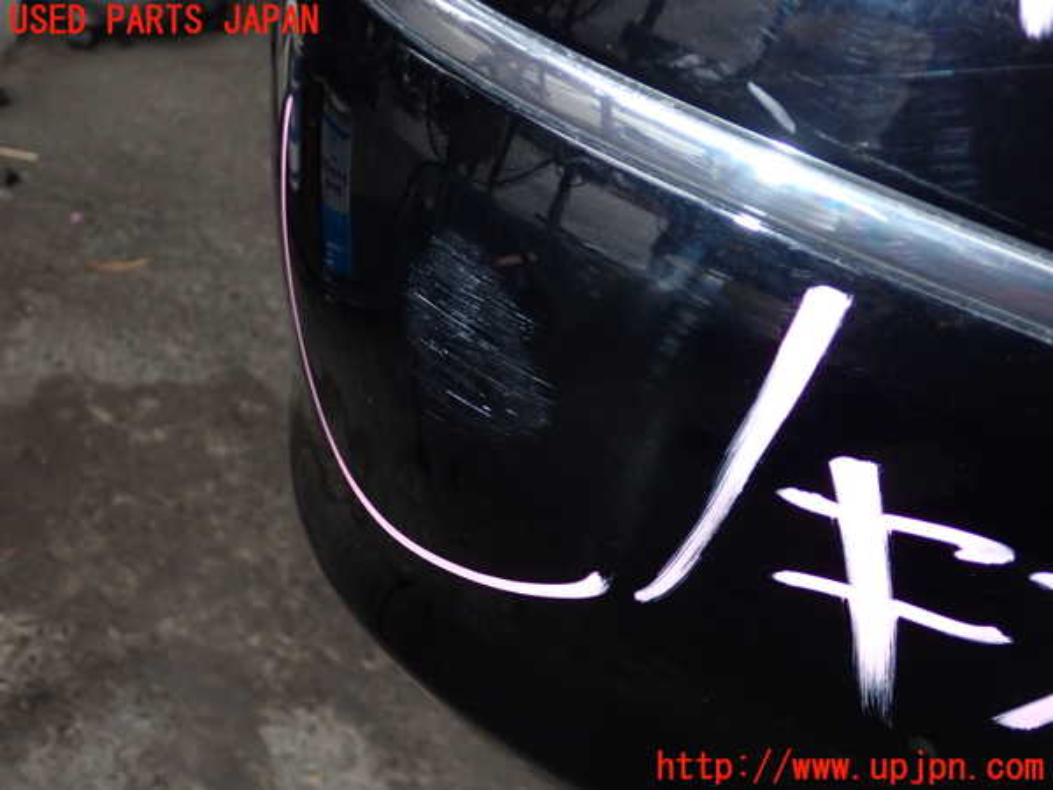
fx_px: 1247
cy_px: 395
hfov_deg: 45.8
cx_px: 526
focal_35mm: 41
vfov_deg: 35.1
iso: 320
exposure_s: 1/40
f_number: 8
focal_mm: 7.31
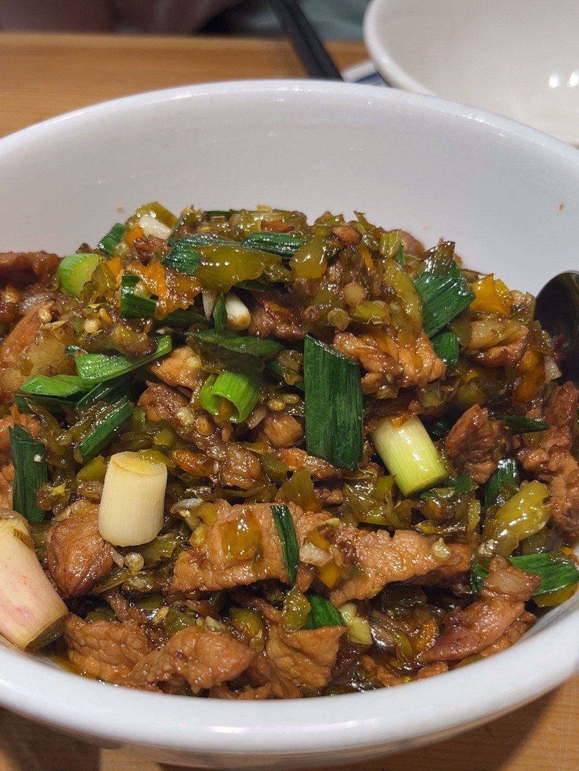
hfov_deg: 45.4
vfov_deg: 58.4
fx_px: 691
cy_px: 386
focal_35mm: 31
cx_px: 290
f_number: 1.6
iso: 32
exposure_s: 1/50
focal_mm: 5.1
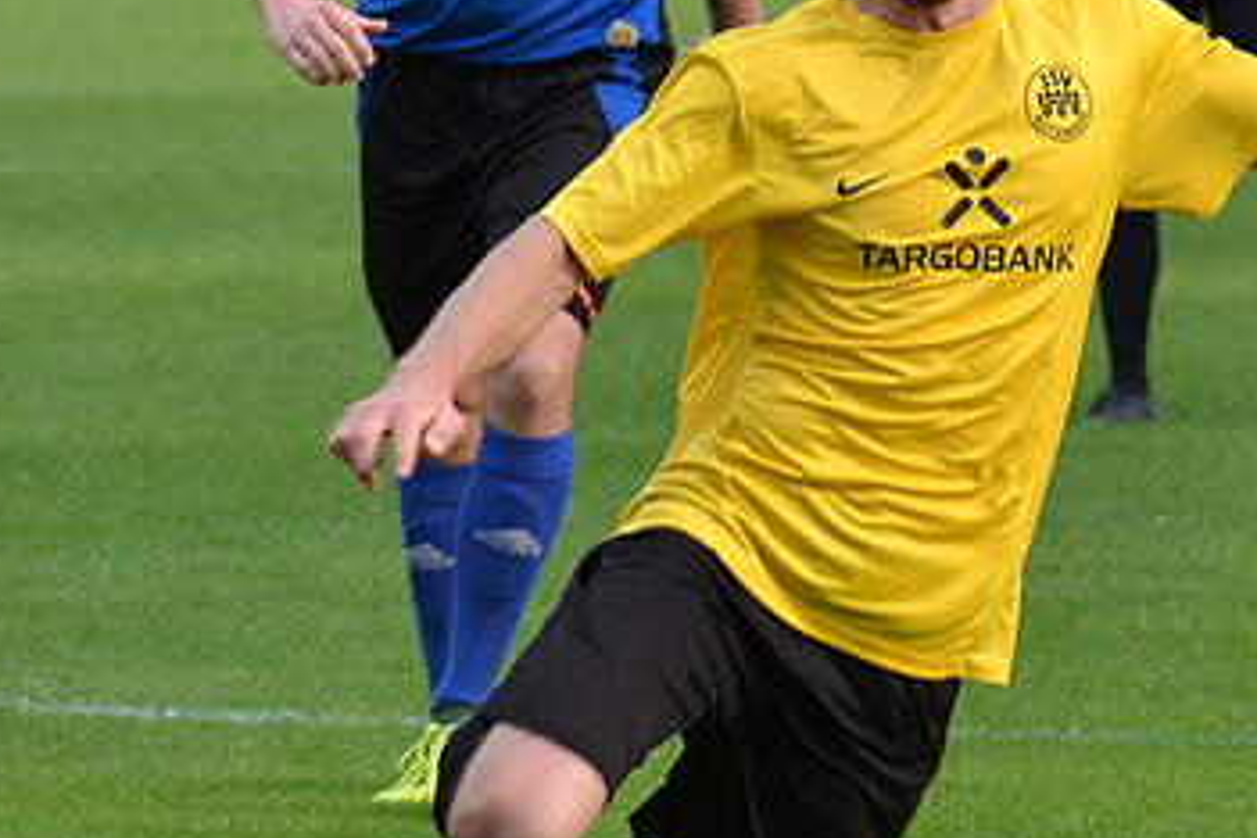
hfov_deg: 3.7
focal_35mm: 554
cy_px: 544
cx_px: 616
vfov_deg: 2.5
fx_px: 19342
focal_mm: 120
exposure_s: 1/500
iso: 560
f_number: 4.5
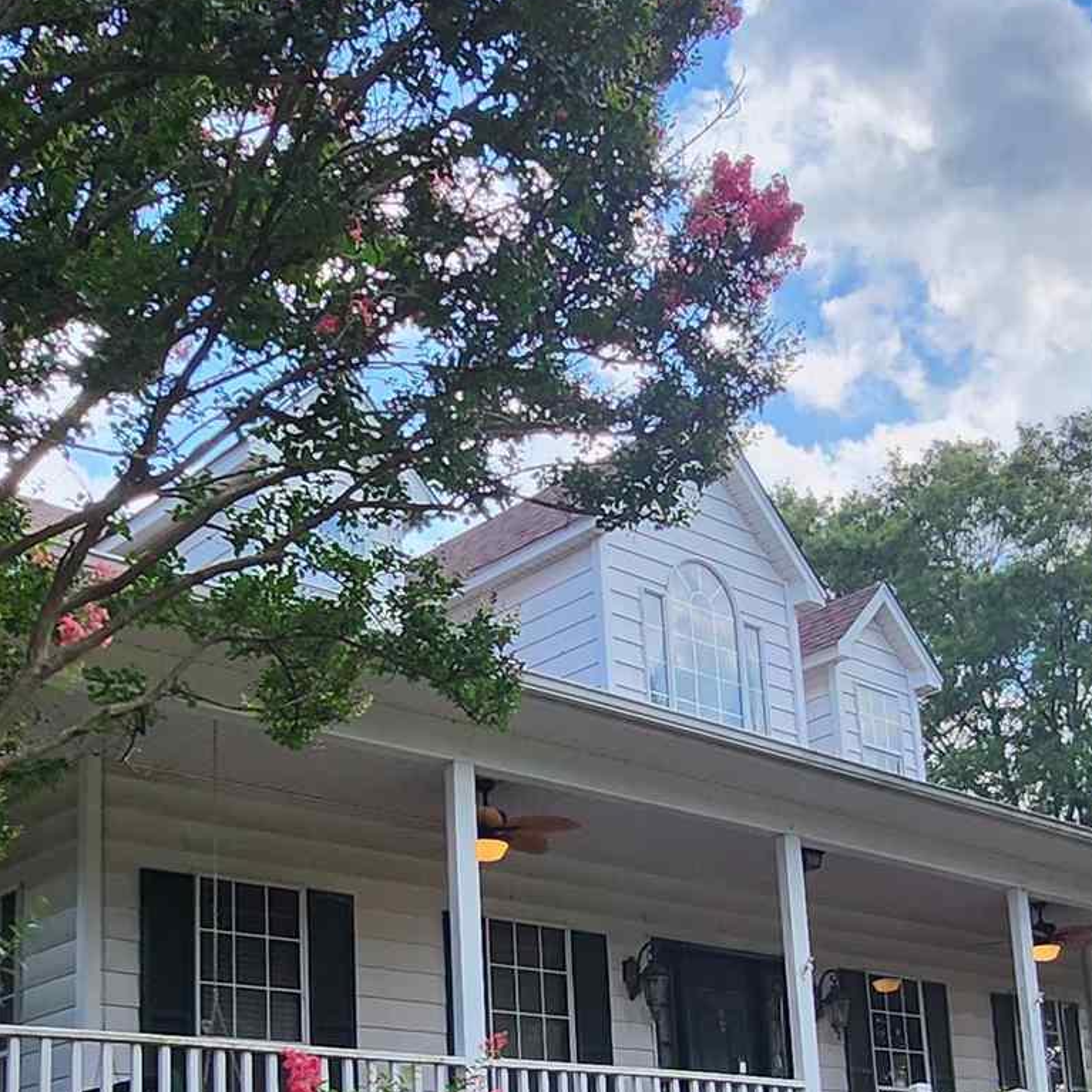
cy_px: 964
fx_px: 1642
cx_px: 589
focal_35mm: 46
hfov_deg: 36.8
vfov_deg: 34.9
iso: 32
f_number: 2.2
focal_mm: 1.74
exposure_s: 1/435
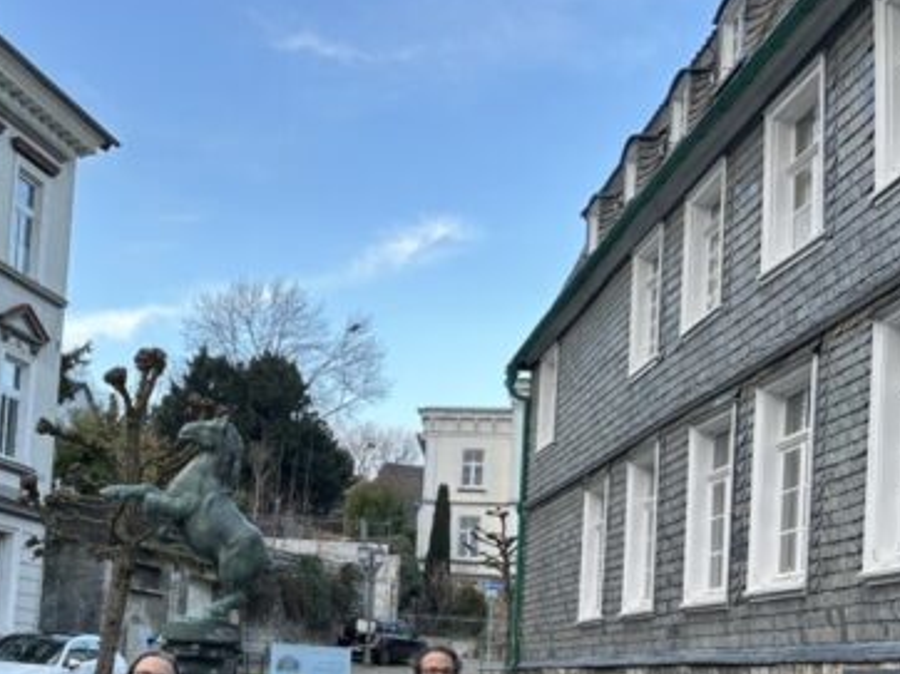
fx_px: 1299
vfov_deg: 28.4
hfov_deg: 36.6
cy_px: 555
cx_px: 149
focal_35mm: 50
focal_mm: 5.7
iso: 32
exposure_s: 1/122
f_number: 1.5
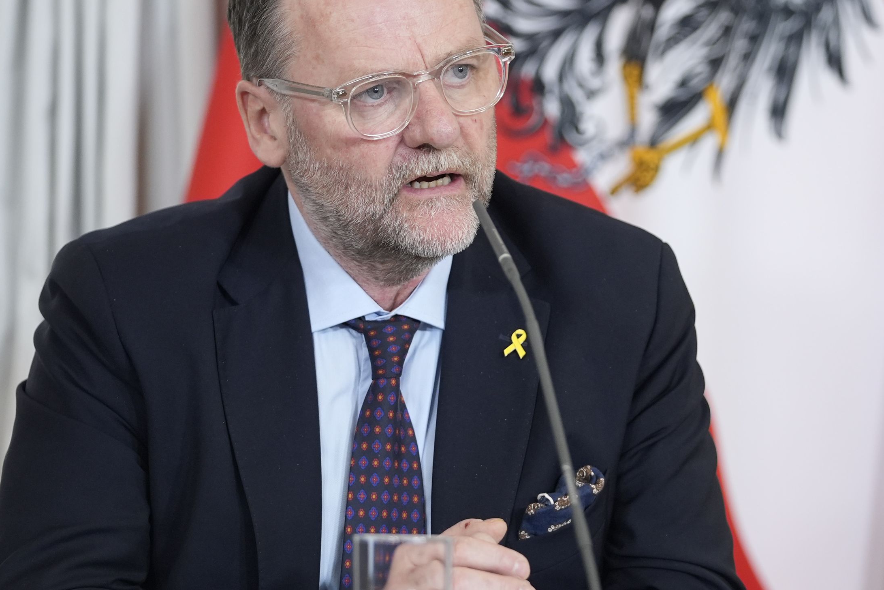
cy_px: 332
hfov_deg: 9.8
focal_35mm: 209
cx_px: 595
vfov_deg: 6.6
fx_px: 5132
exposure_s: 1/250
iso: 1600
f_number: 2.8
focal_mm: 114
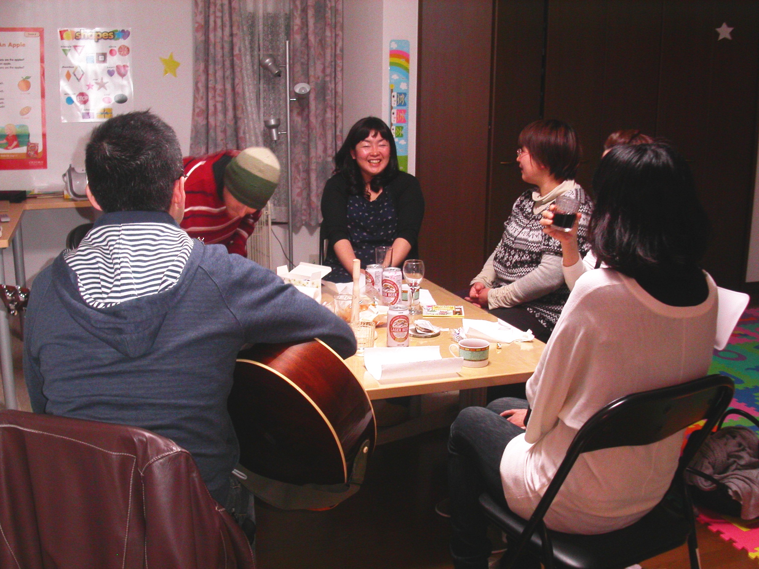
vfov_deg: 37.7
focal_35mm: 38
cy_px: 284
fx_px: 833
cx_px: 380
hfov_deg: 49.0
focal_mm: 7.8
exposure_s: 1/30
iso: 200
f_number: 2.8
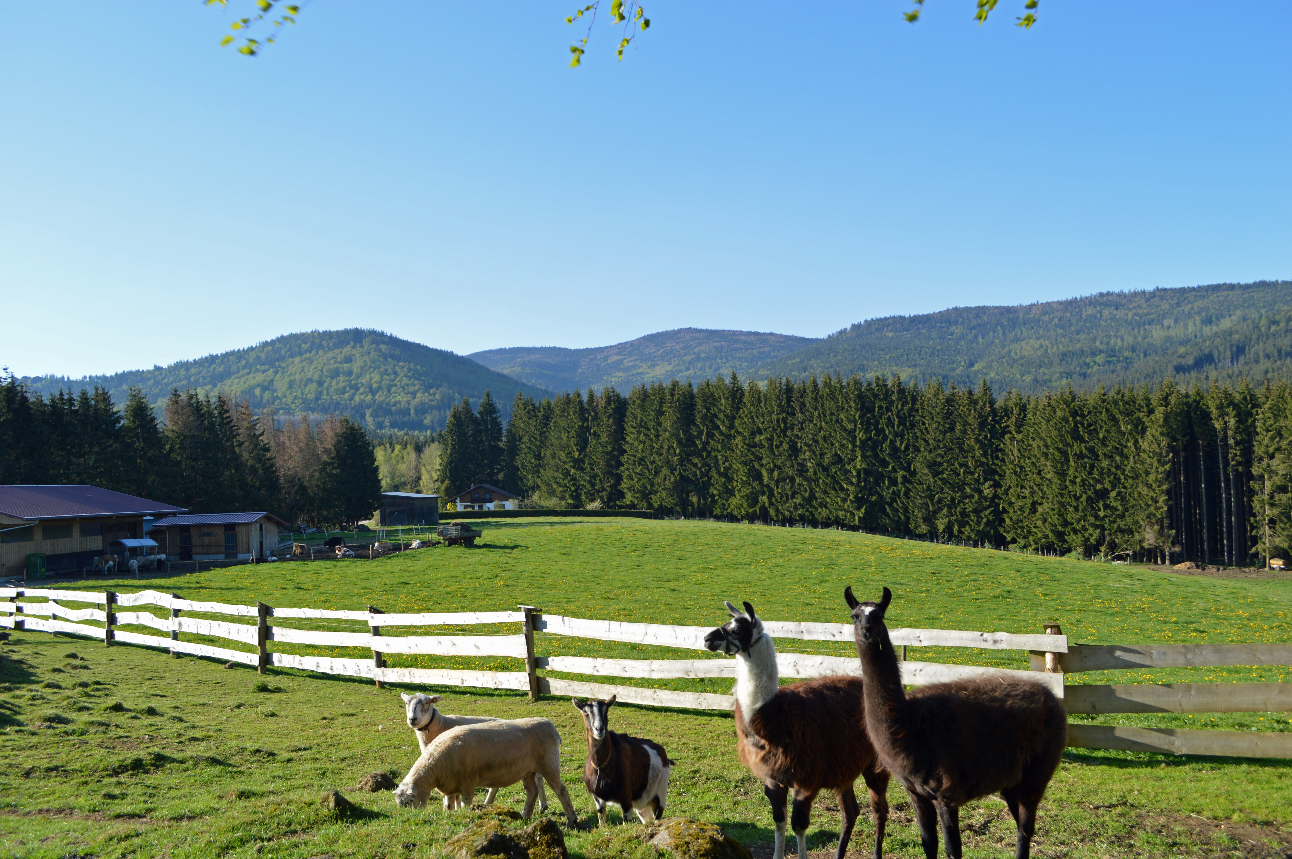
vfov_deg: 39.9
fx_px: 1183
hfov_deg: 57.3
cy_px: 430
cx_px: 646
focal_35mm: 33
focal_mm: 22
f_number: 6.3
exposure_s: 1/160
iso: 100
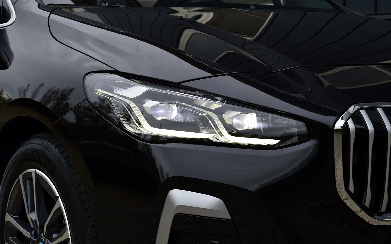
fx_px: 852
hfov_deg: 25.8
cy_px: 114
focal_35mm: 80
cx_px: 196
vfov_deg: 16.3
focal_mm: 52
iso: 400
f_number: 9
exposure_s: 1/80
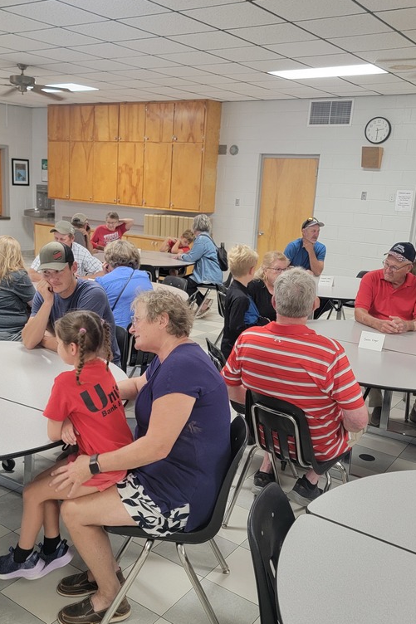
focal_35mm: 34
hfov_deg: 38.8
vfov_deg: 55.8
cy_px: 314
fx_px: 590
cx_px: 180
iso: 200
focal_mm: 6.7
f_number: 1.8
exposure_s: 1/60
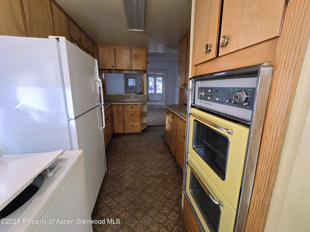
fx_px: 116
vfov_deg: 89.9
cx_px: 155
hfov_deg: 106.2
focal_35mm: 13
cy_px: 116
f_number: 2.2
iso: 64
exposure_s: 1/120
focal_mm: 2.2
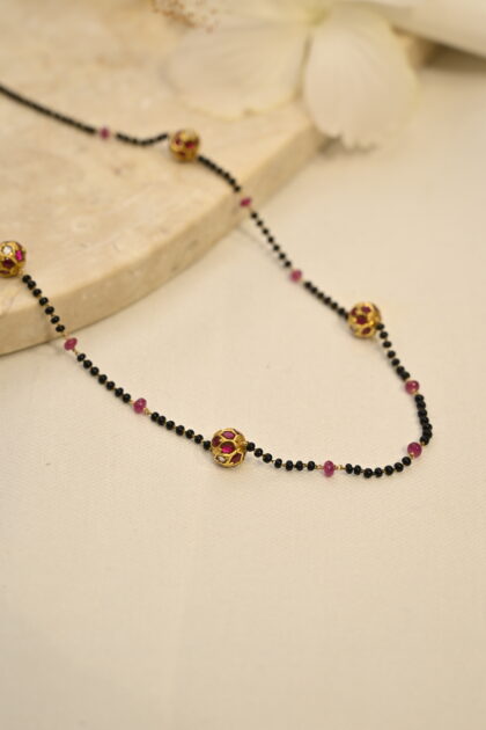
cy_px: 365
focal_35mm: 79
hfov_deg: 17.3
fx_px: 1600
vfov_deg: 25.7
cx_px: 243
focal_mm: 53
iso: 250
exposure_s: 1/160
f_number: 4
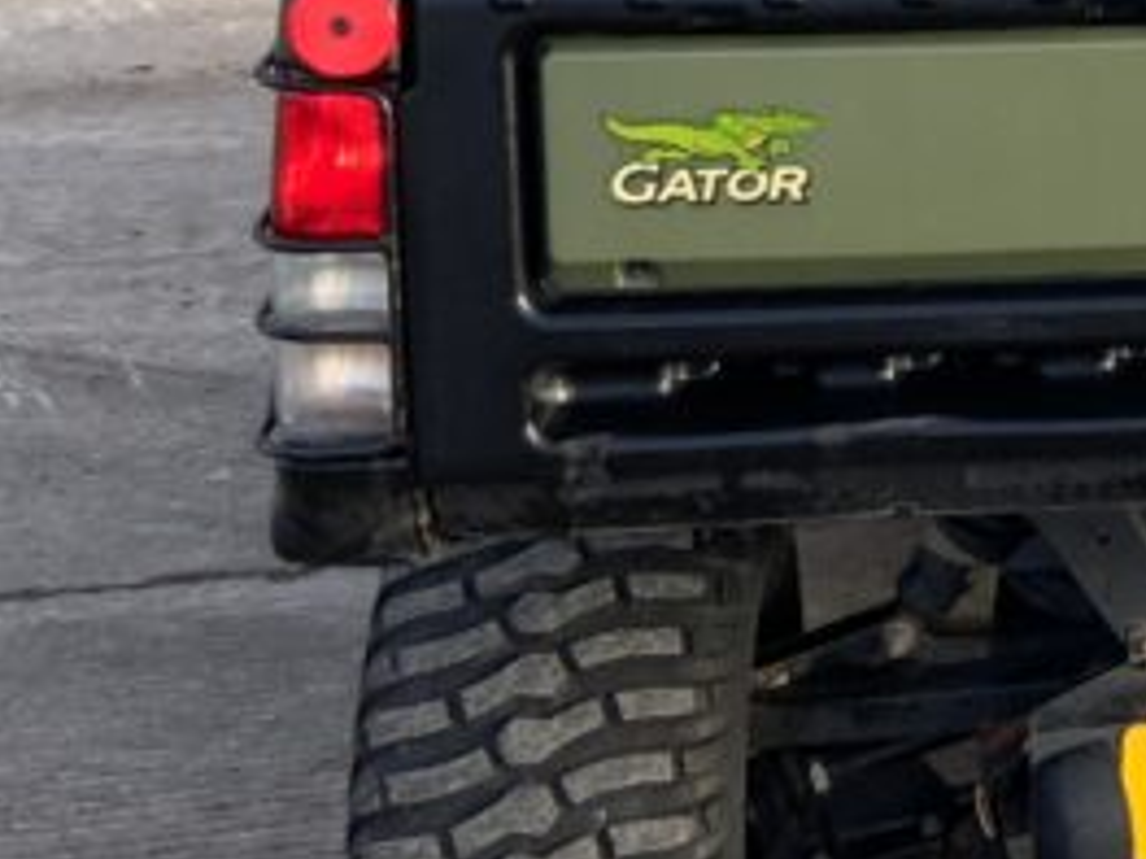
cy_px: -109
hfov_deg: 16.1
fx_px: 3739
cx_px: 1669
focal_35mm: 113
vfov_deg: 12.8
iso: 16
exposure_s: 1/192
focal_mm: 3
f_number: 1.8
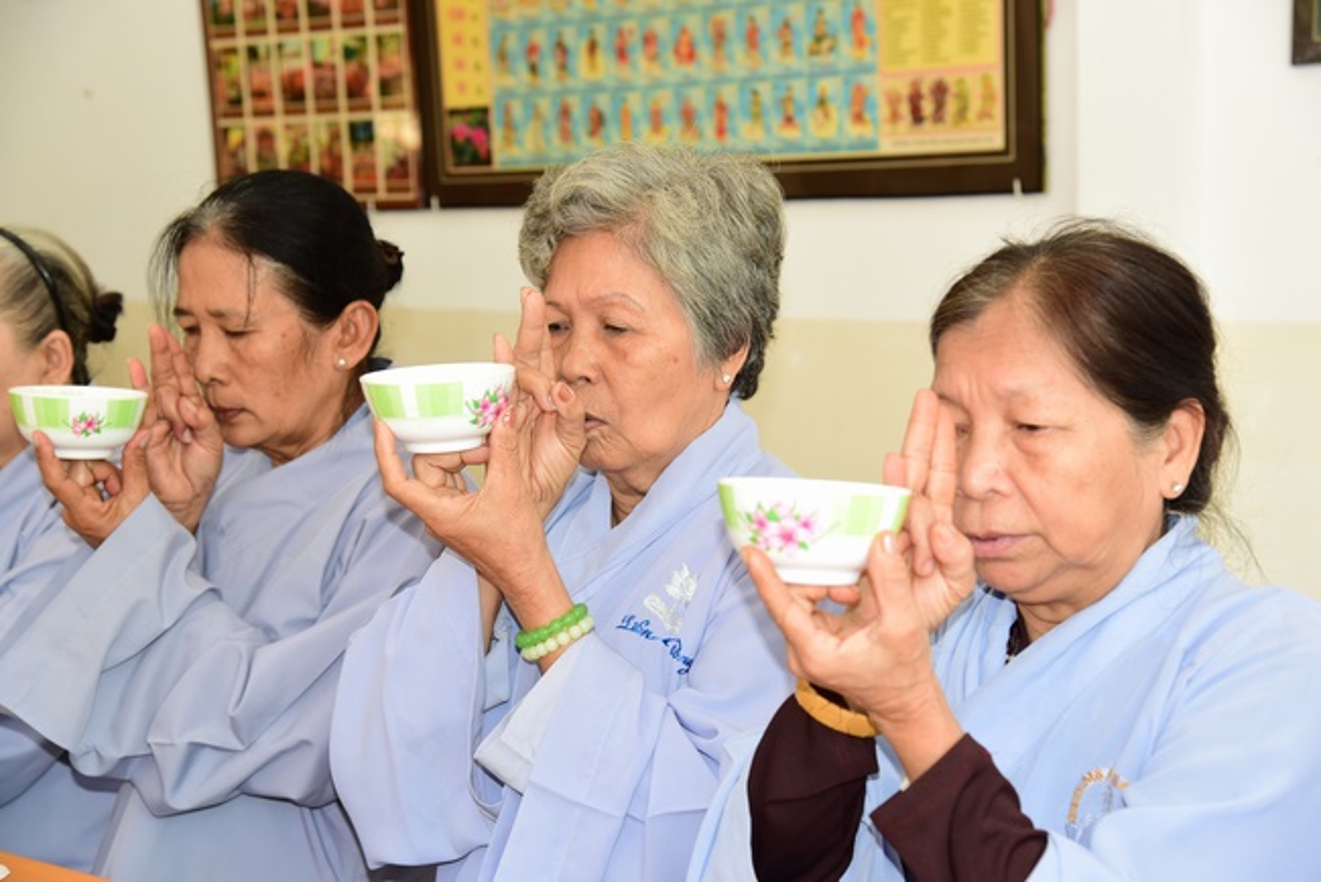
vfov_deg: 20.9
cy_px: 441
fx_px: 2386
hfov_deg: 30.9
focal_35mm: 65
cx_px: 660
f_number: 5
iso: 1000
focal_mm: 65
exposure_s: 1/60
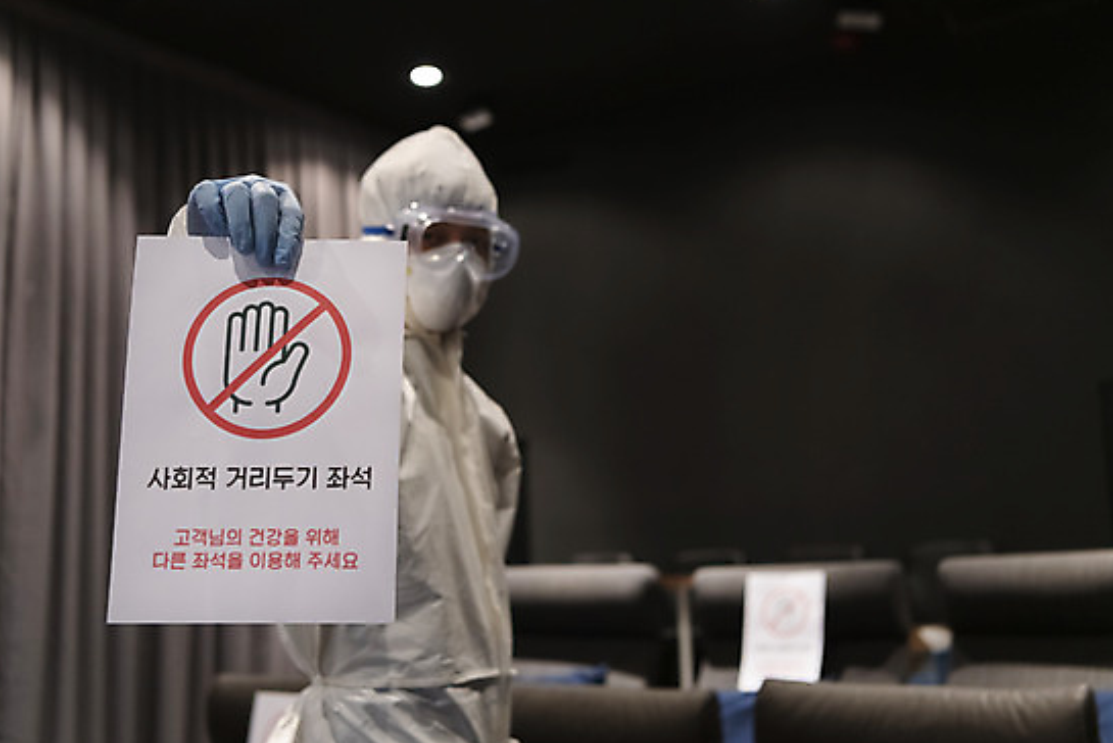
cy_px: 361
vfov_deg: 30.5
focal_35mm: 44
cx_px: 553
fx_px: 1361
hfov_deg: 44.5
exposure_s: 1/100
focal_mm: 40
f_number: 2.8
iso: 1250
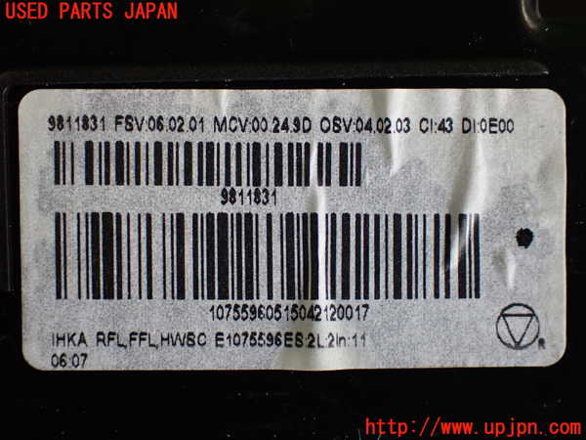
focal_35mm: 50
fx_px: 846
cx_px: 293
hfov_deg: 38.2
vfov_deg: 29.1
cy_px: 220
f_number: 3.2
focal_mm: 9.01
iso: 800
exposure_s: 1/160
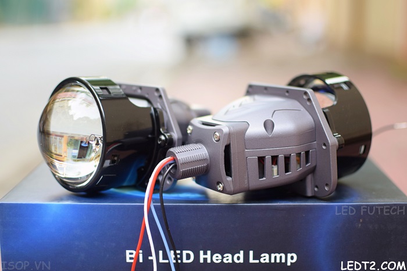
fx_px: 593
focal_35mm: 52
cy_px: 136
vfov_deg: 25.7
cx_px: 204
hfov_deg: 37.9
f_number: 1.8
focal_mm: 35
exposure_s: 1/100
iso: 250
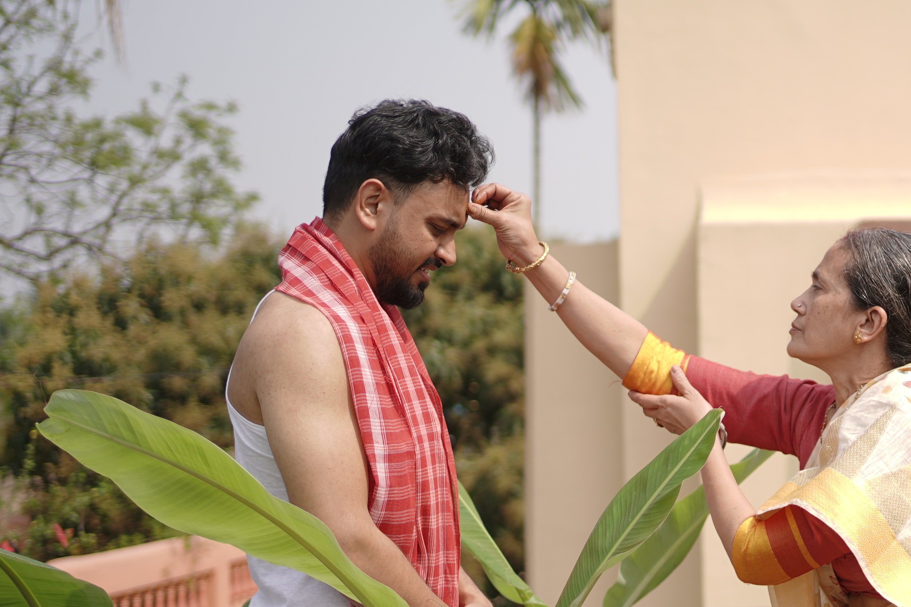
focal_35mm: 80
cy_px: 454
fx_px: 2024
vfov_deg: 17.0
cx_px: 952
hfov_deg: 24.0
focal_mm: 35
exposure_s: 1/2500
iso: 80
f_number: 1.8
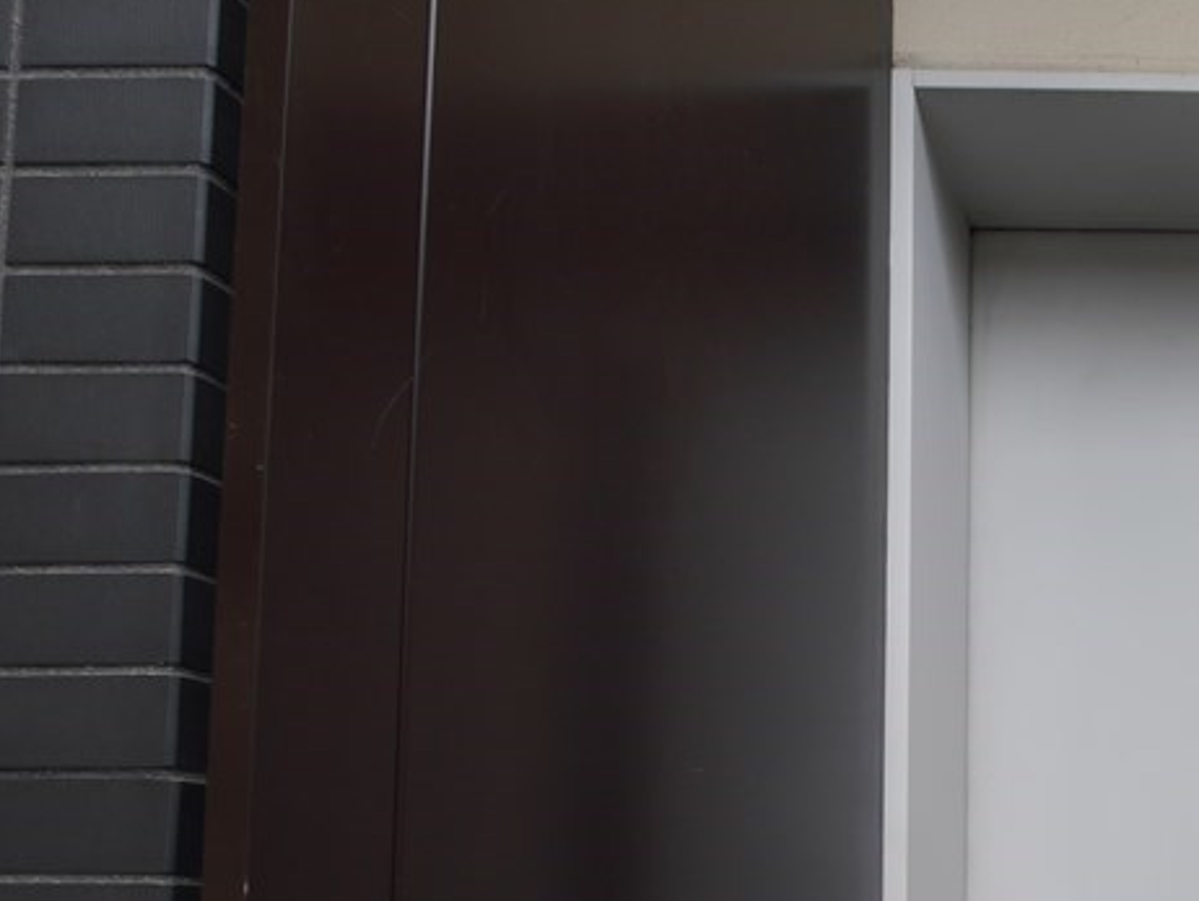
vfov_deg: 40.1
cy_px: 896
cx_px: 1326
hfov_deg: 44.2
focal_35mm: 31
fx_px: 1074
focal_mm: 7
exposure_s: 1/60
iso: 160
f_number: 7.1
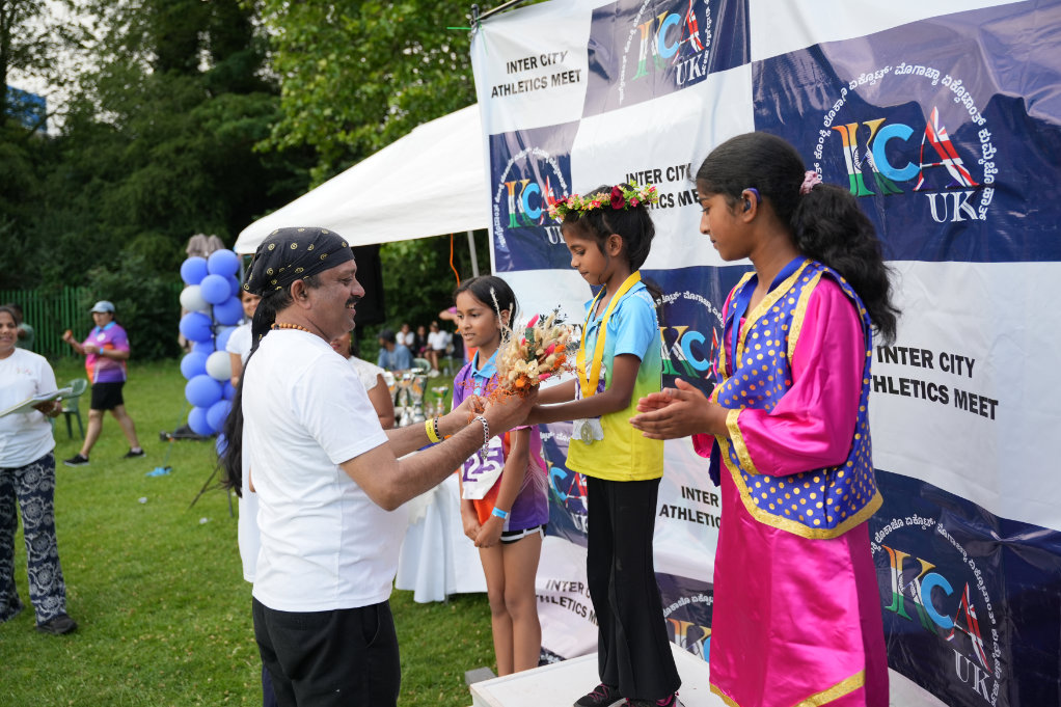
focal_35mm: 32
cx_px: 530
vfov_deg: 41.5
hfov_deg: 59.2
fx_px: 934
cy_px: 354
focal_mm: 31.7
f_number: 2.8
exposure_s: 1/800
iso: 250
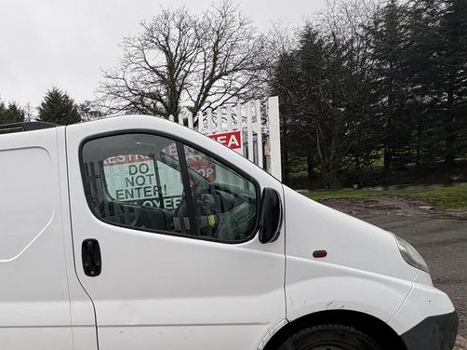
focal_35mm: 25
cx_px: 76
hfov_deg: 62.0
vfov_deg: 53.6
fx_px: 337
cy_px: 236
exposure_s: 1/451
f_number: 2.2
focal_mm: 2.22
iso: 40
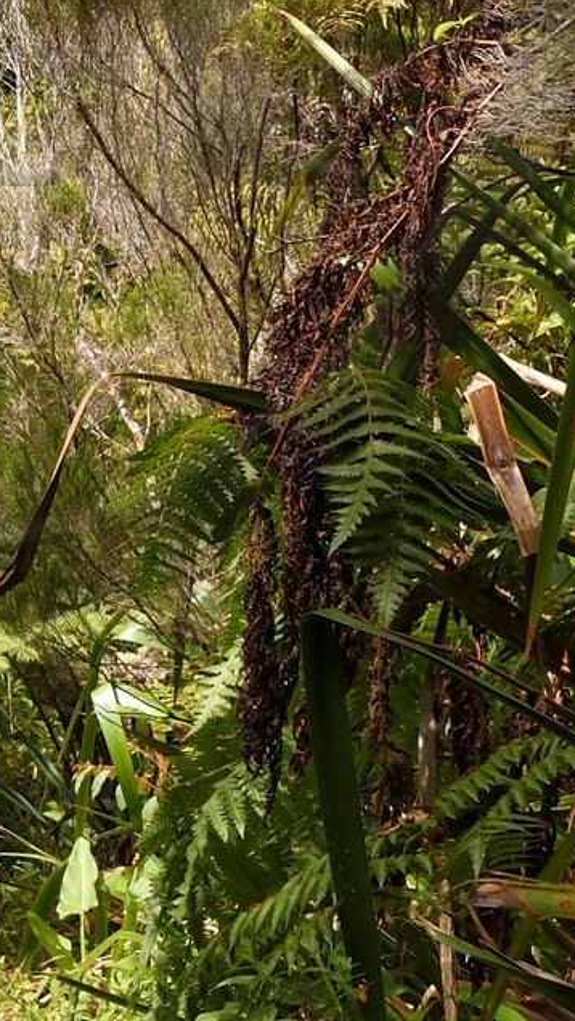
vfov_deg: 21.3
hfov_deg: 12.4
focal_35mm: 95
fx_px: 2574
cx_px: -149
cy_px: -107
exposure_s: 1/125
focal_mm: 24
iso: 200
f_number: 11
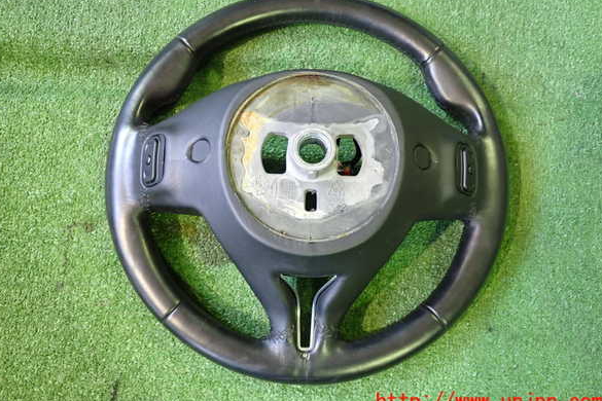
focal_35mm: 32
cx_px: 299
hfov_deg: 58.7
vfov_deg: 41.1
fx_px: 535
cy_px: 184
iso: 500
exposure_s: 1/30
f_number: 2.3
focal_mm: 5.4
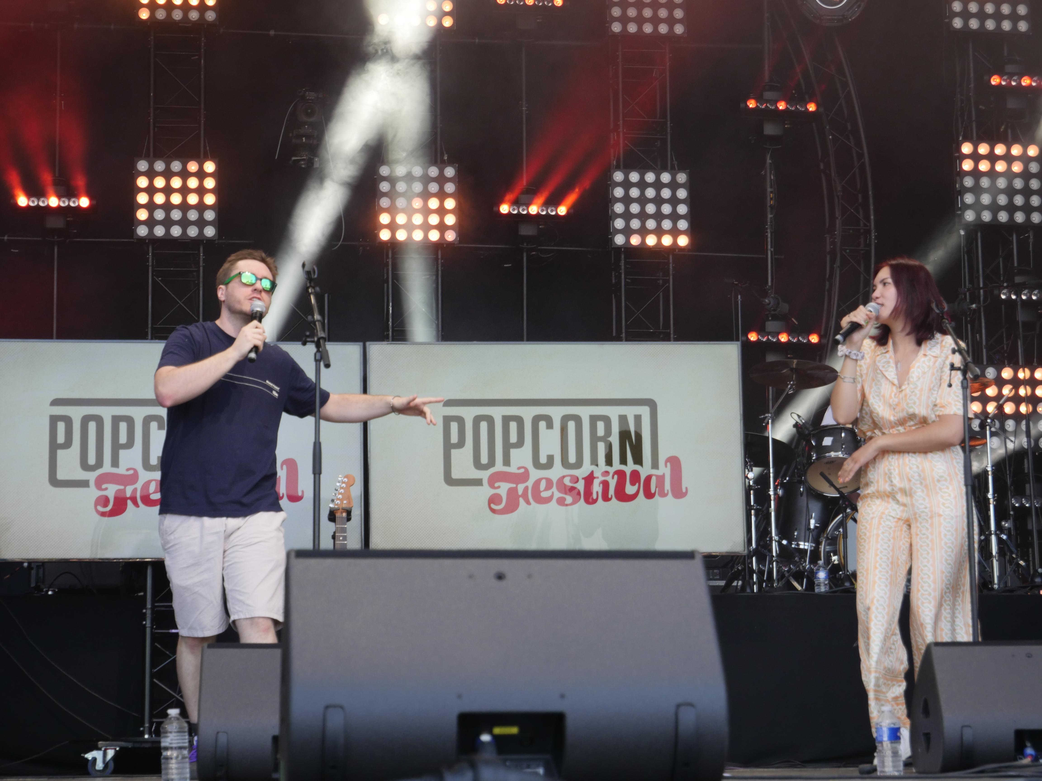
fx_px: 2107
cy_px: 390
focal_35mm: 70
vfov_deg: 21.0
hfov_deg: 27.8
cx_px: 521
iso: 400
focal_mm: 35
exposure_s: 1/160
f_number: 5.2
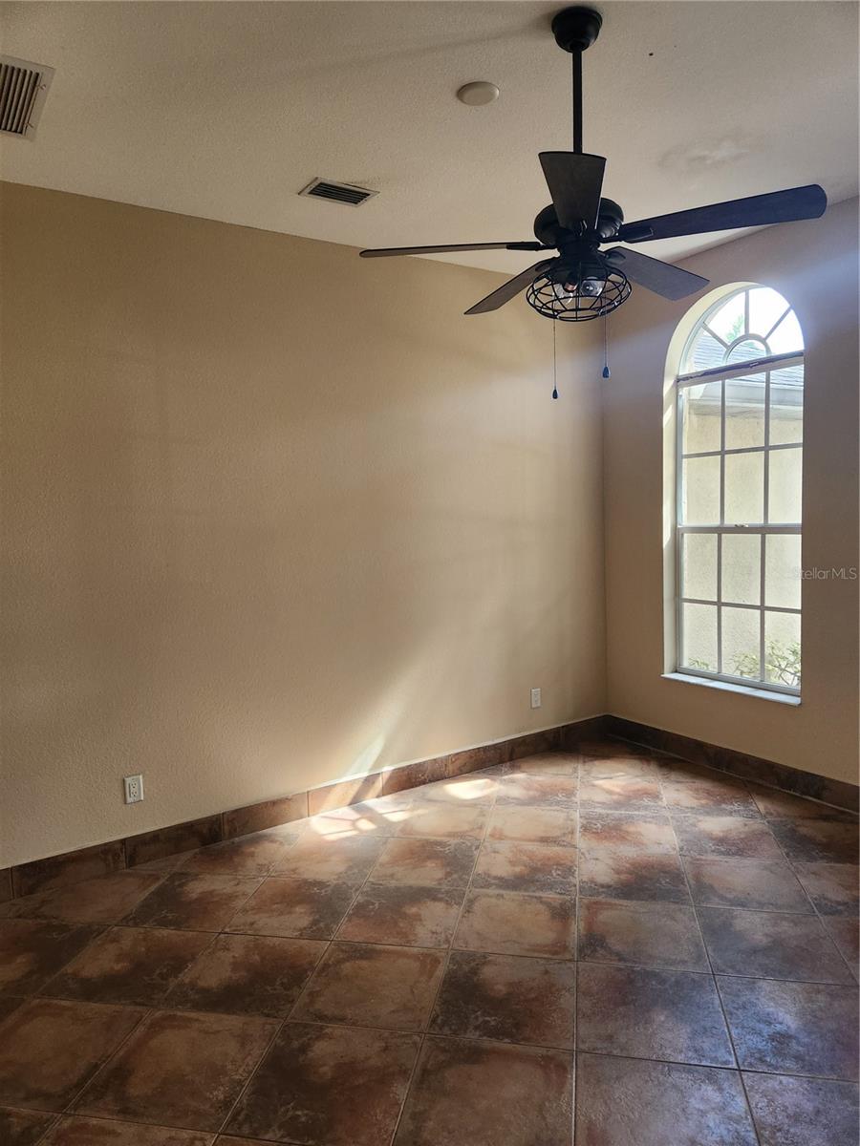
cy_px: 573
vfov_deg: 73.9
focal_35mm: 23
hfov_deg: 58.9
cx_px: 430
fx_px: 762
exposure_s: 1/120
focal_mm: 5.4
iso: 250
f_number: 1.8
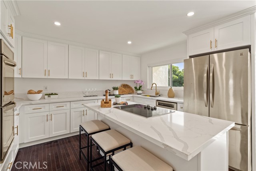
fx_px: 121
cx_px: 128
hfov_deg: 93.3
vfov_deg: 70.5
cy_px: 86
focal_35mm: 17
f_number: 11
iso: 1250
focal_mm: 17
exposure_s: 1/10
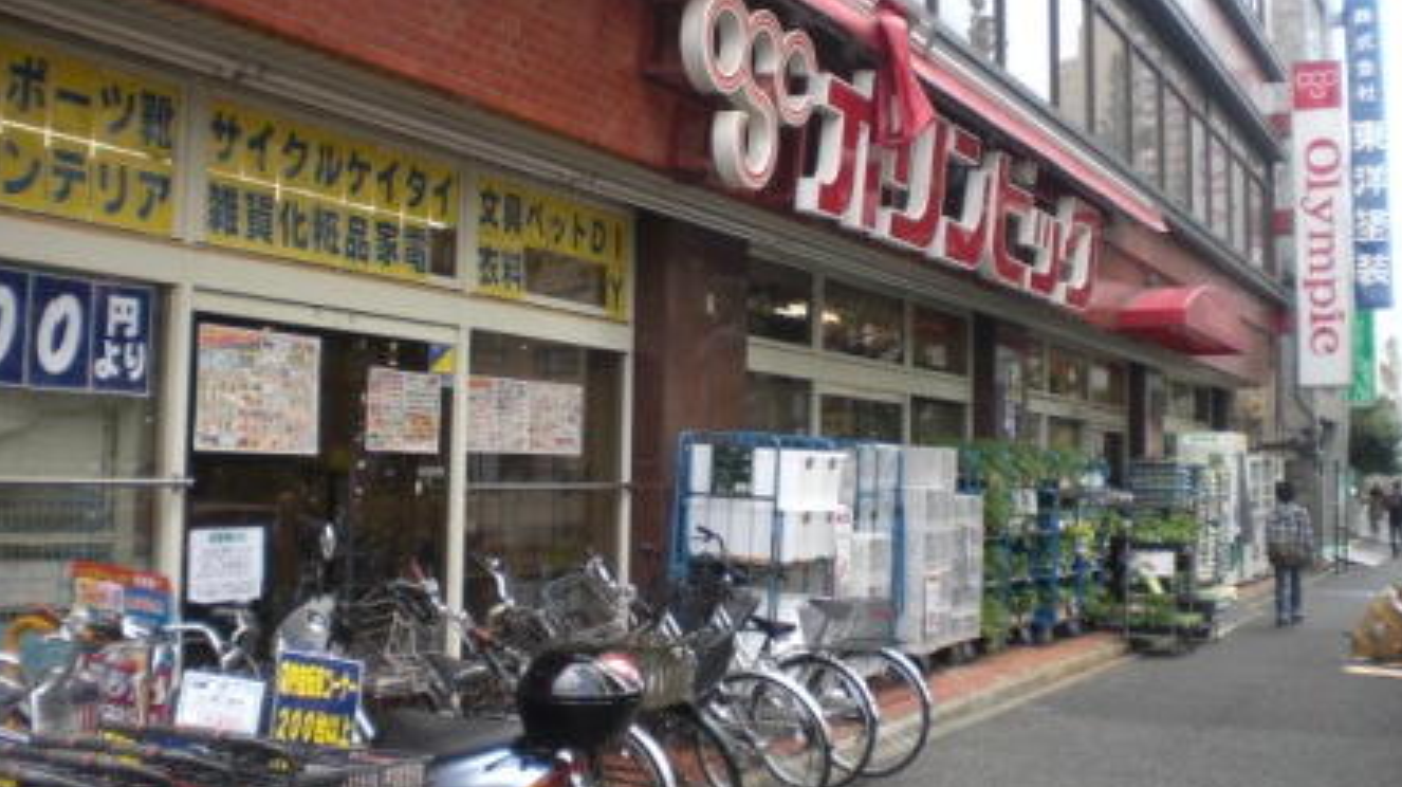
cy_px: 349
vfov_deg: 28.3
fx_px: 1560
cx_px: 704
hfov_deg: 48.4
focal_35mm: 42
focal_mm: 6.3
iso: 50
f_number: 3.1
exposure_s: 1/80
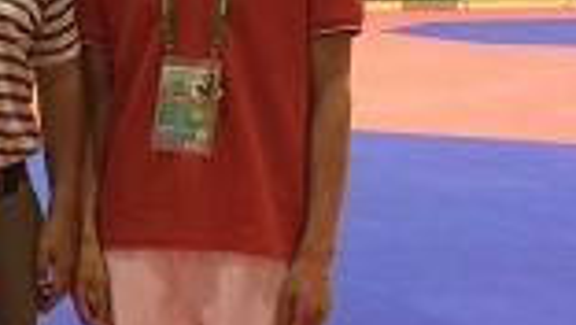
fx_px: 1544
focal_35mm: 101
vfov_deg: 12.0
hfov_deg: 20.0
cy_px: 146
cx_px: -85
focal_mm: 4.15
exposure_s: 1/17
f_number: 2.2
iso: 125
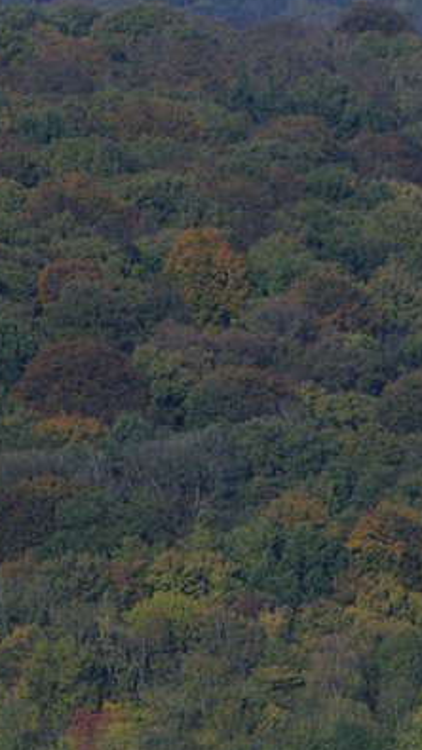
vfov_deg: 3.0
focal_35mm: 720
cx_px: 922
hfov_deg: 1.7
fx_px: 14332
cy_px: 1413
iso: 400
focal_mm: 170
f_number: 11
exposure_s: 1/800
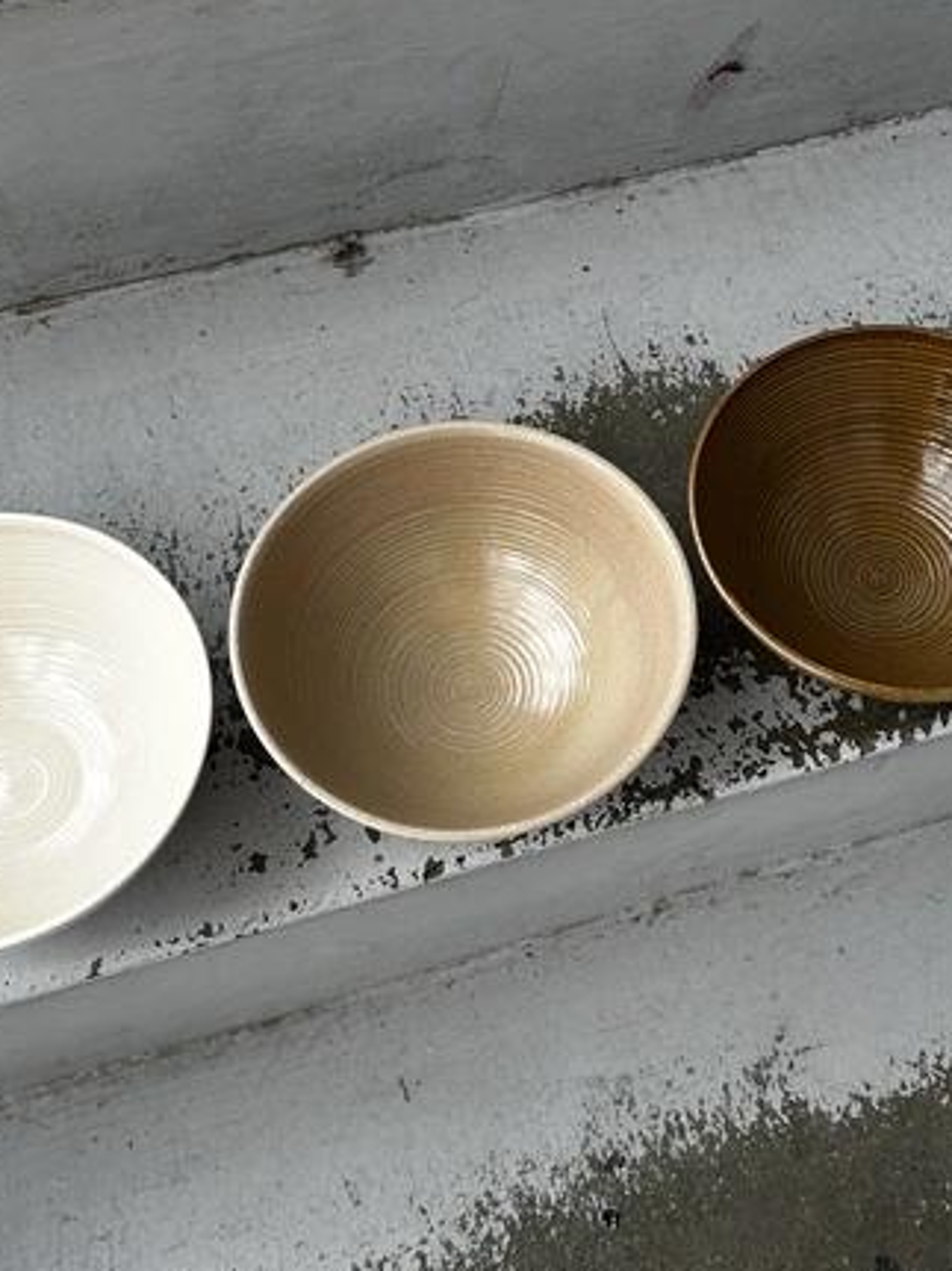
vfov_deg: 38.6
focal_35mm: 49
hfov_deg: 29.5
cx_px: 622
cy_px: 466
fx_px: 1798
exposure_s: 1/149
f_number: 1.78
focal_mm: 6.86
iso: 64
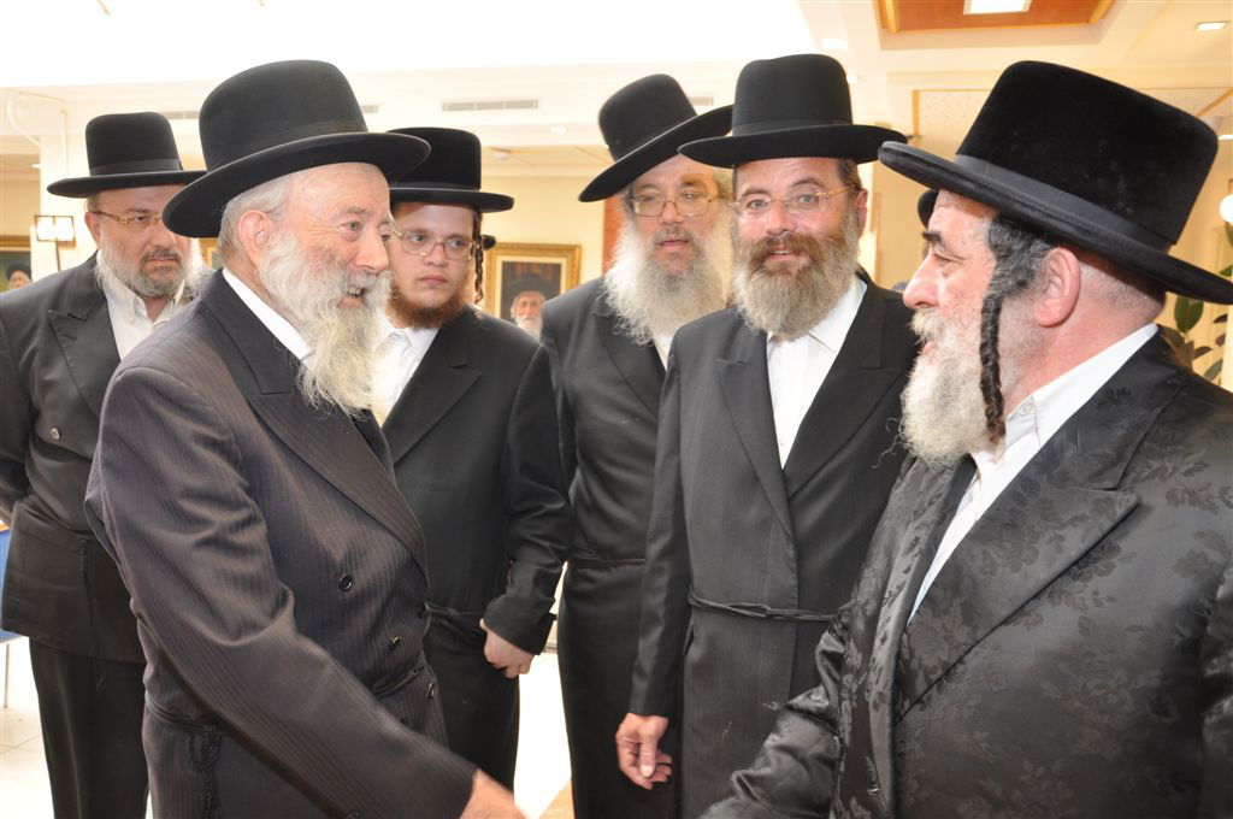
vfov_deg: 41.6
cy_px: 410
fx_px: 1077
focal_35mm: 32
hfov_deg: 59.6
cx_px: 616
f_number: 5
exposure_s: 1/80
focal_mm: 21
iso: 400
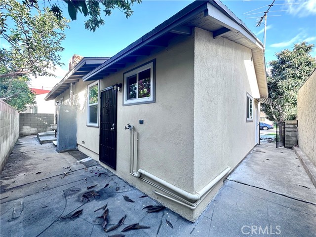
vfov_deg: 85.7
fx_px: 128
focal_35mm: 14
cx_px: 158
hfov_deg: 102.1
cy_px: 118
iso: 40
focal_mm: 2.22
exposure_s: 1/99
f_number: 2.2
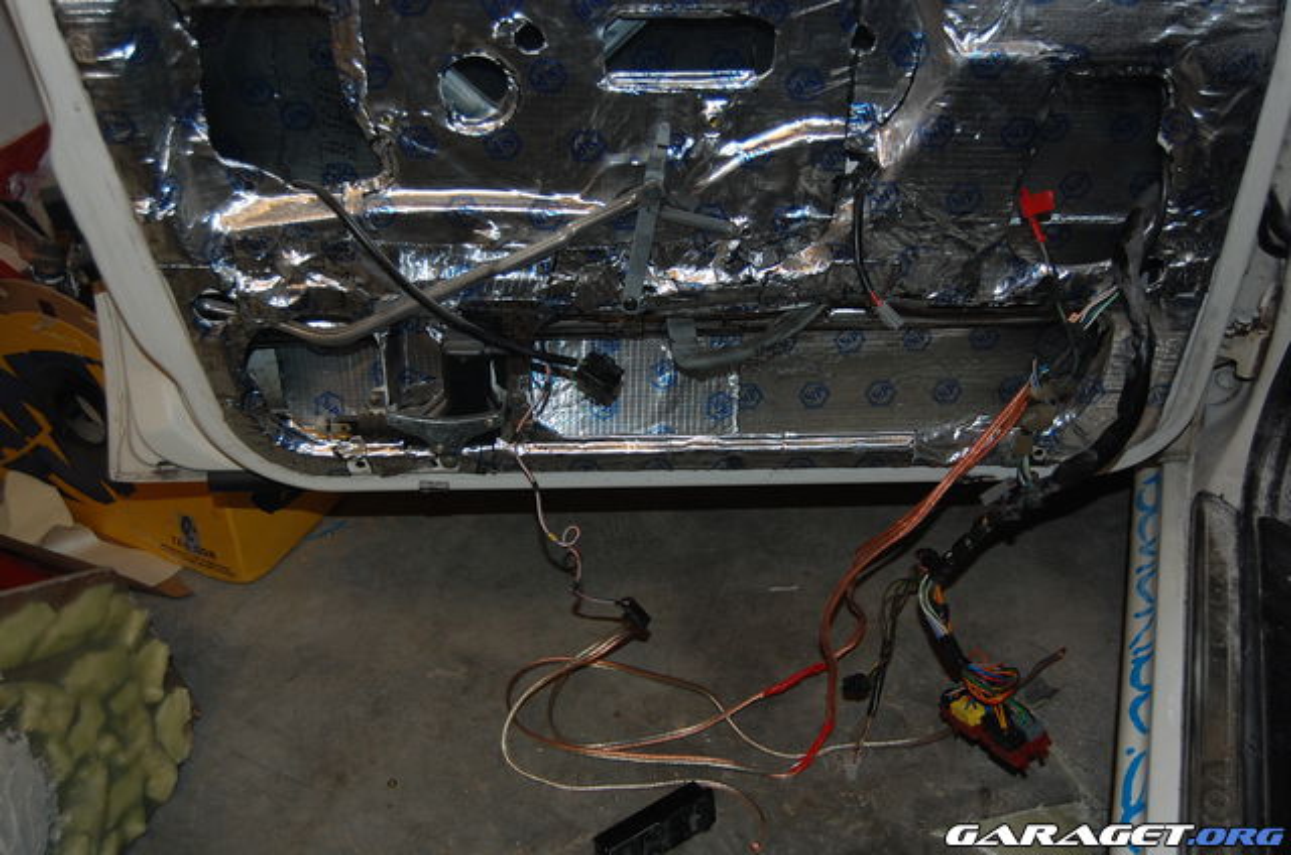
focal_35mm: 39
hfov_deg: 49.6
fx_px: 1396
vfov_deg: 34.1
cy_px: 428
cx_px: 646
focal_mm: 26
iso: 400
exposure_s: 1/60
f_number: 4
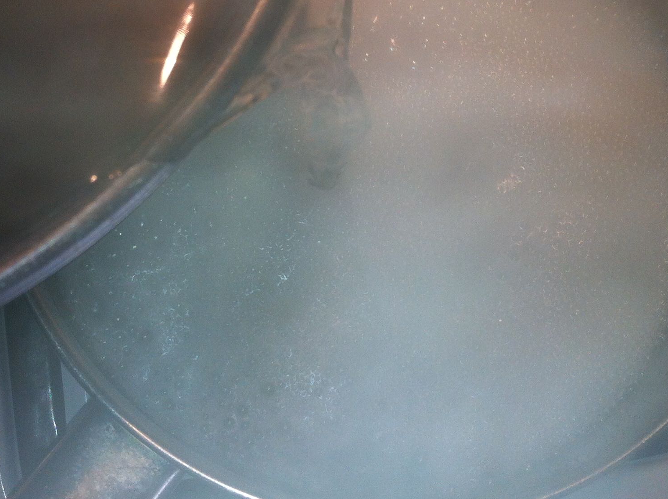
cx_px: 336
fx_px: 1176
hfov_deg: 31.7
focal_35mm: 61
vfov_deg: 23.7
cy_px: 118
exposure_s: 1/213
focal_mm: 3.85
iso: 80
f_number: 2.8
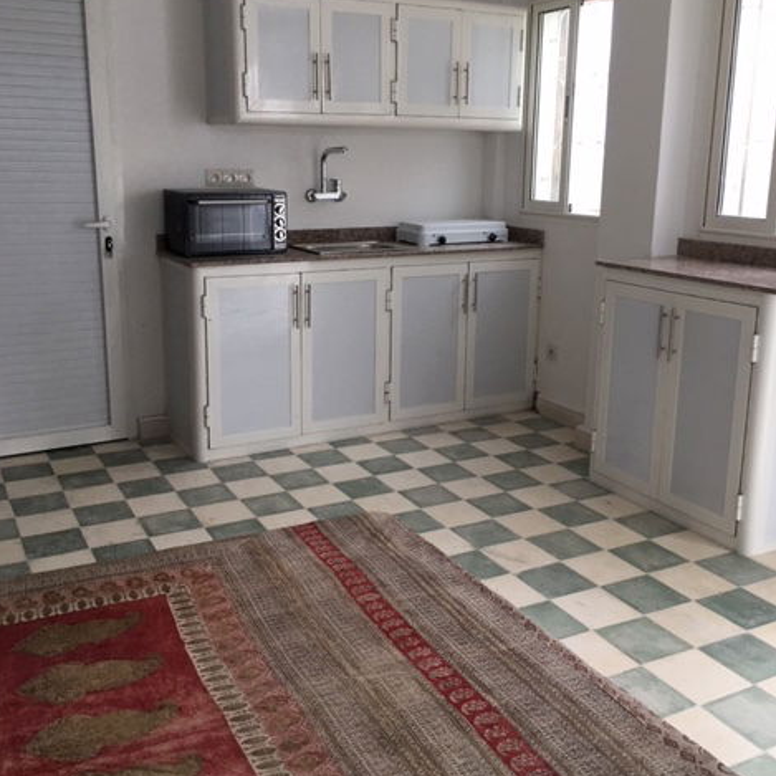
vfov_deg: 47.1
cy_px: 347
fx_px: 888
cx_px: 382
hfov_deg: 47.2
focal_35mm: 35
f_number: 2.2
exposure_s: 1/33
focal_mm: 4.15
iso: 50
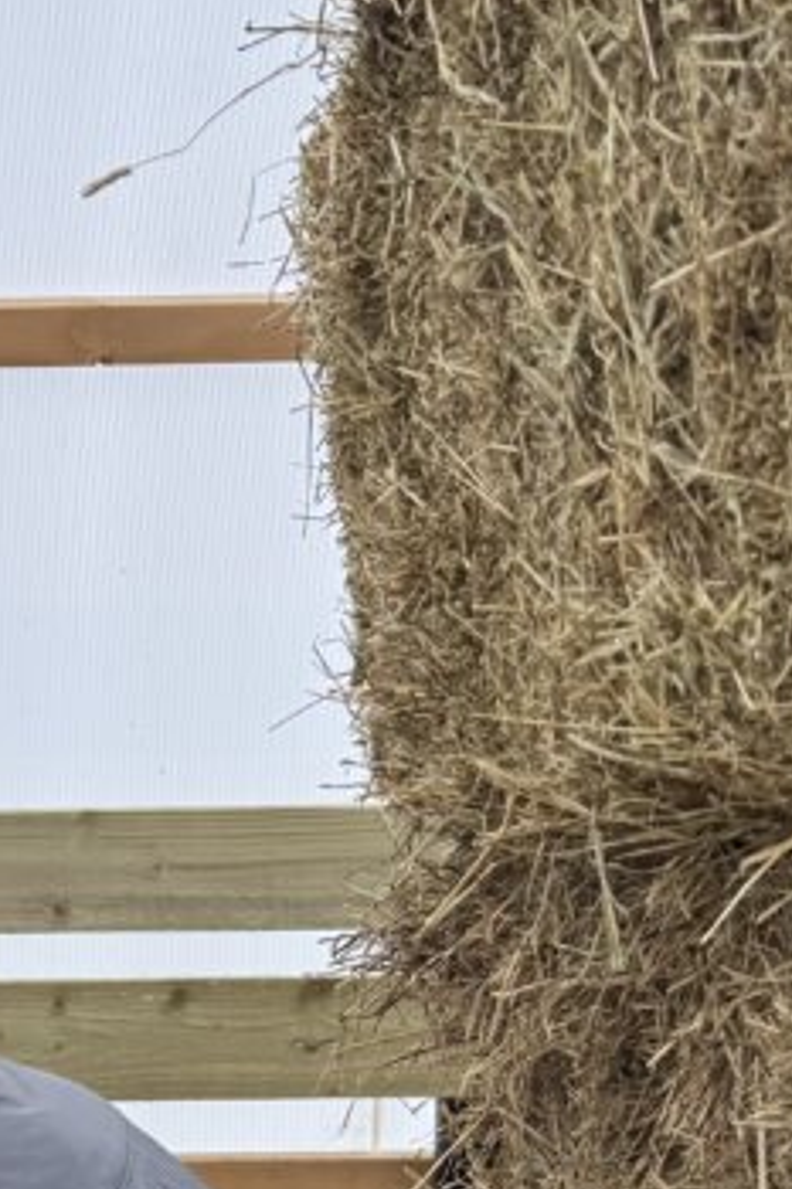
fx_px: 2411
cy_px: 829
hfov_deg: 16.8
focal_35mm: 73
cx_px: -418
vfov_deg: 27.5
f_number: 1.78
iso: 80
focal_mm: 6.76
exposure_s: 1/938
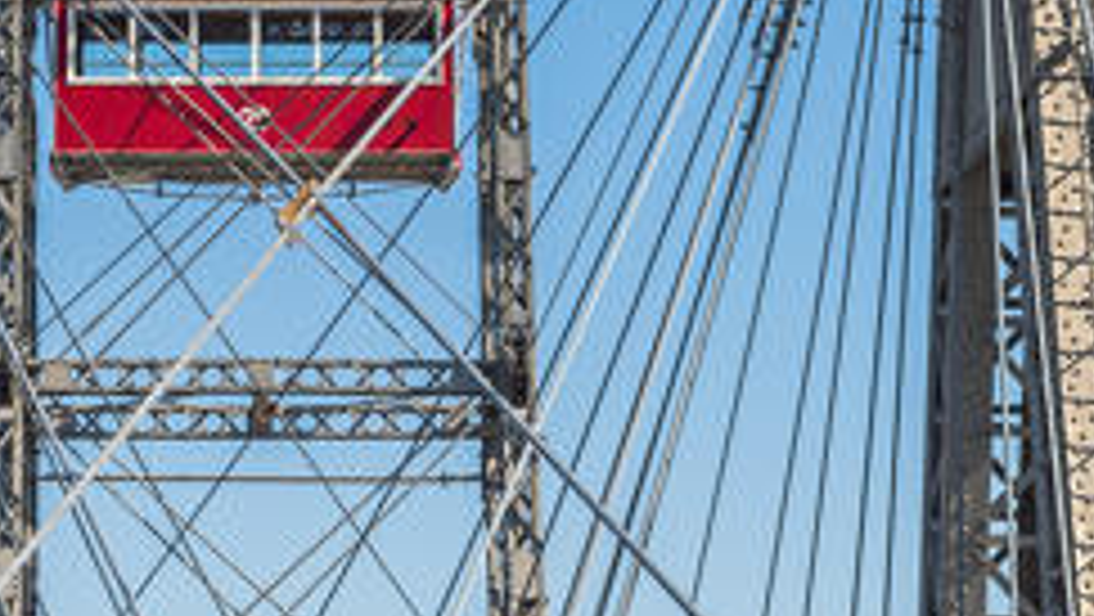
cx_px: 295
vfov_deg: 8.1
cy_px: 243
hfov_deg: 14.3
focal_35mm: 150
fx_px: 4354
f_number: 9
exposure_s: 1/640
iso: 200
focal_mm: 58
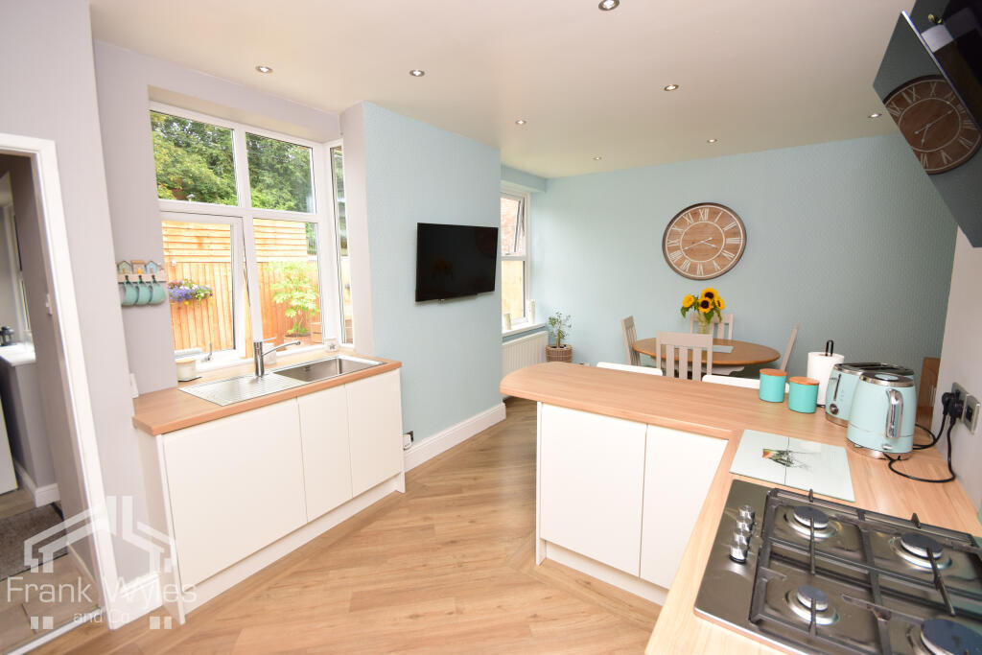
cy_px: 328
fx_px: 409
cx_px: 491
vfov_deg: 77.3
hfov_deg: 100.4
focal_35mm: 15
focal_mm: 10
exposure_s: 1/60
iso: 320
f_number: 9
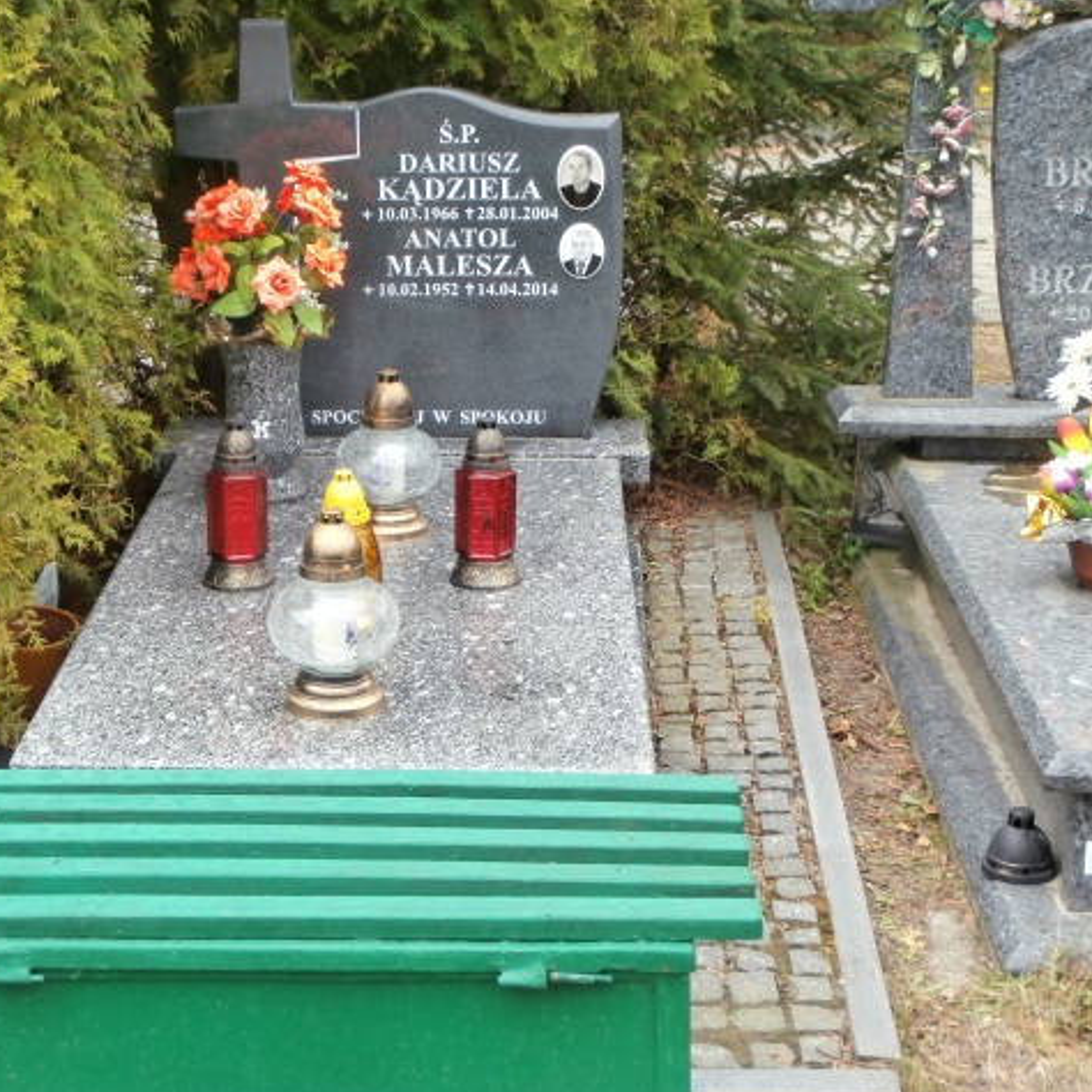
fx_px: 2427
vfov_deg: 25.4
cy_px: 548
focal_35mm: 68
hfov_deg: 25.3
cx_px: 412
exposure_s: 1/125
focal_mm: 10.11
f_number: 4.5
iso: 100
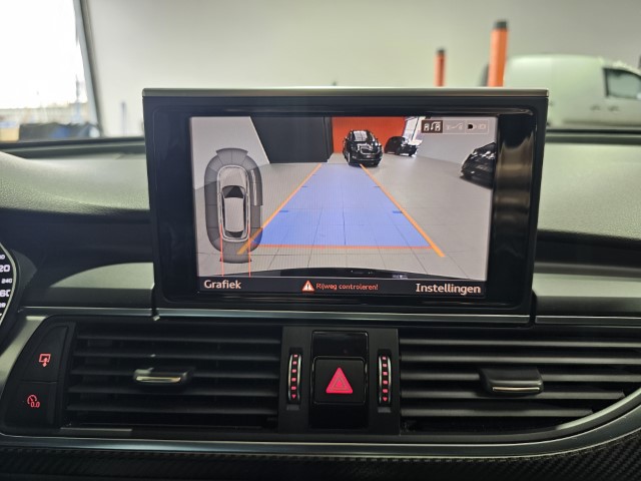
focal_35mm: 23
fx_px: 426
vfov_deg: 58.9
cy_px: 240
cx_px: 320
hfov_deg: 73.9
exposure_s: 1/50
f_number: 1.7
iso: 160
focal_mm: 6.3
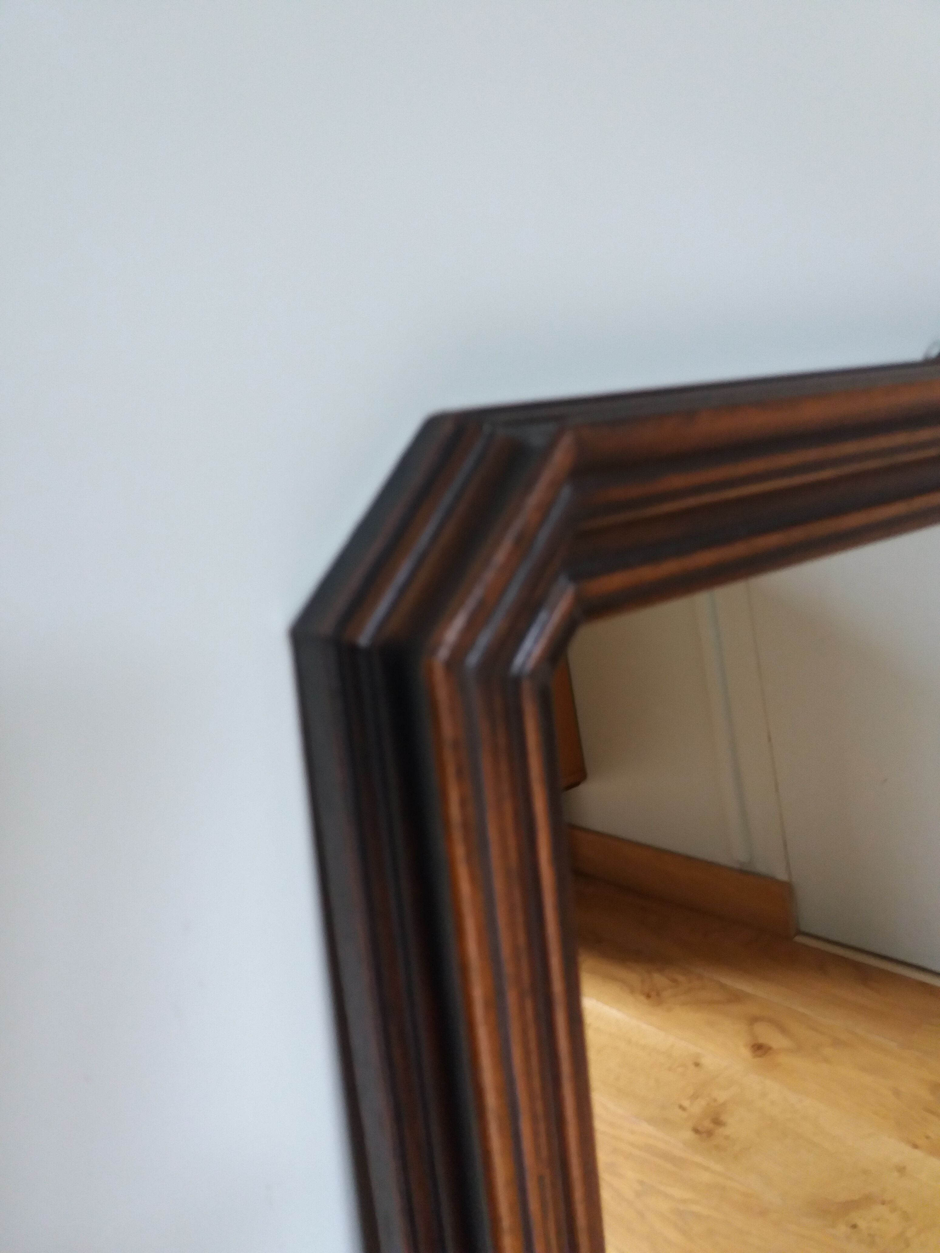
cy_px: 626
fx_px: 1014
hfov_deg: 49.7
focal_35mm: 28
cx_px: 470
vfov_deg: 63.4
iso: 160
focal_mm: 3.7
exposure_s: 1/17
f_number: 1.9
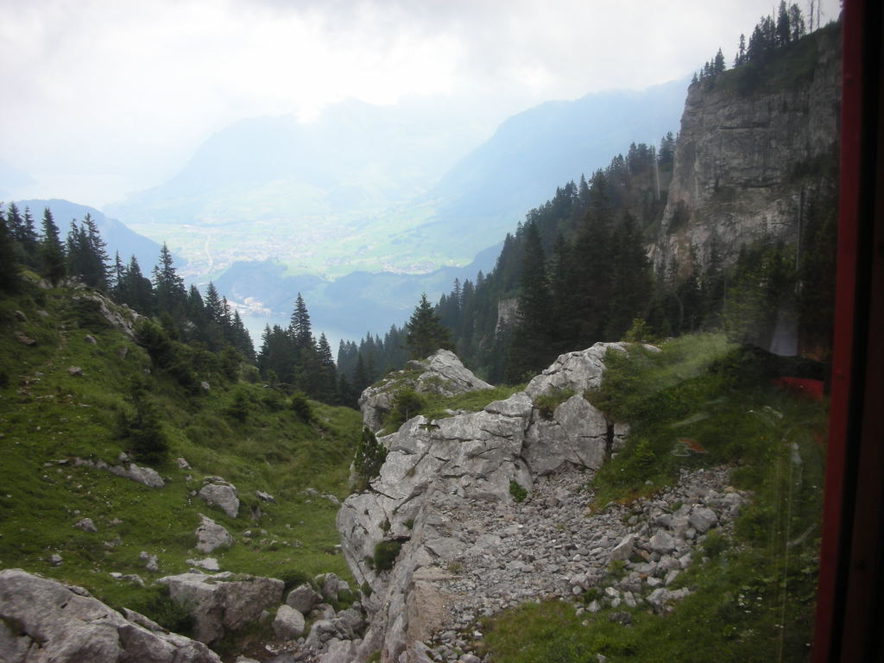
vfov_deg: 40.7
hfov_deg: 52.6
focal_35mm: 35
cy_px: 332
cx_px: 442
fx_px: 894
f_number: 3
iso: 50
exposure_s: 1/346
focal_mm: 5.8
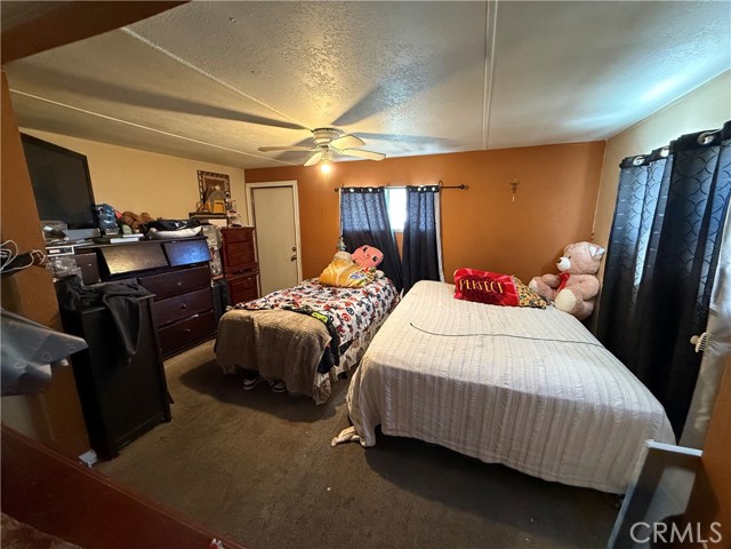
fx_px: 296
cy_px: 274
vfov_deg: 85.7
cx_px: 366
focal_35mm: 14
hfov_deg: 102.1
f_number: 2.2
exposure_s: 1/60
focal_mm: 2.22
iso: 800
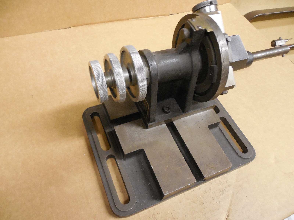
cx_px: 147
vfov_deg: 54.9
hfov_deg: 69.4
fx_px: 212
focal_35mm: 25
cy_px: 110
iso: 640
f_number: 3.3
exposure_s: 1/8
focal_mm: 4.5
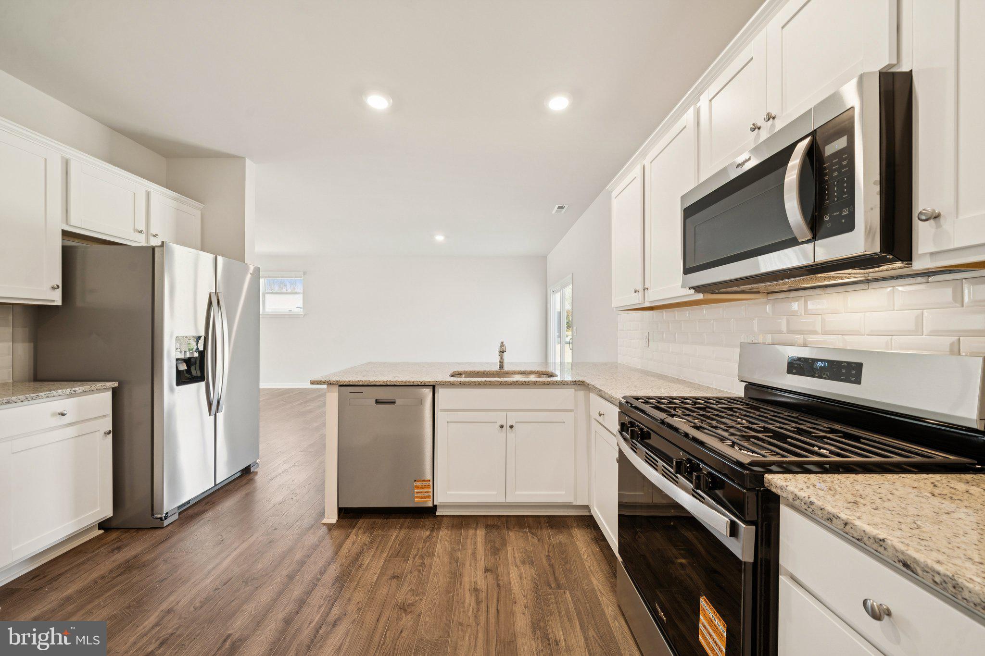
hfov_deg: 112.6
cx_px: 492
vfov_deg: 90.0
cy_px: 328
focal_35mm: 12
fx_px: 328
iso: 125
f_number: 8
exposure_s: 1/6
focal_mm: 12
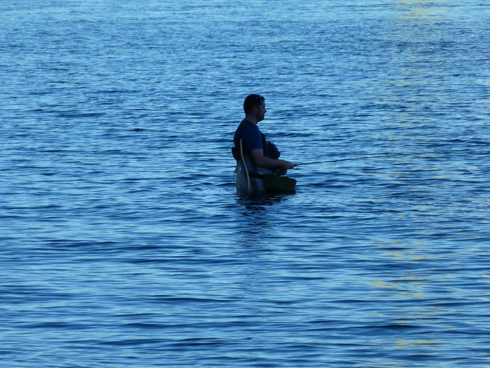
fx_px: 3539
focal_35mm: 250
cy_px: 184
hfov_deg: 7.9
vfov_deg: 5.9
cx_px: 245
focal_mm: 36
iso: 80
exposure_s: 1/160
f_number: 5.9
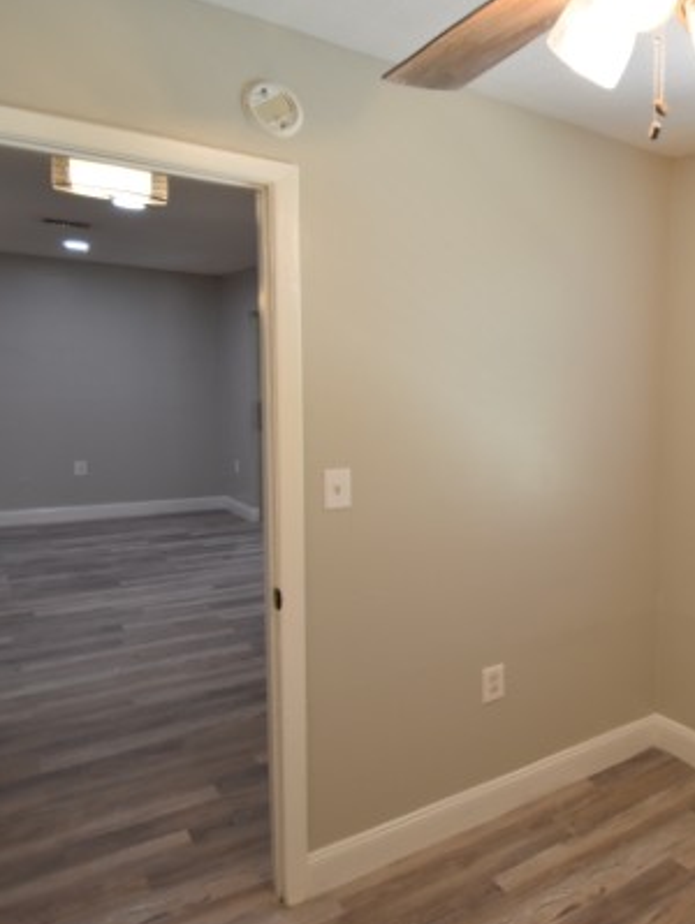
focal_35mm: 26
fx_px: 695
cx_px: 741
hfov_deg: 43.0
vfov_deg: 67.2
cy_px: 440
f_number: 4
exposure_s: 1/60
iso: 400
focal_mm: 10
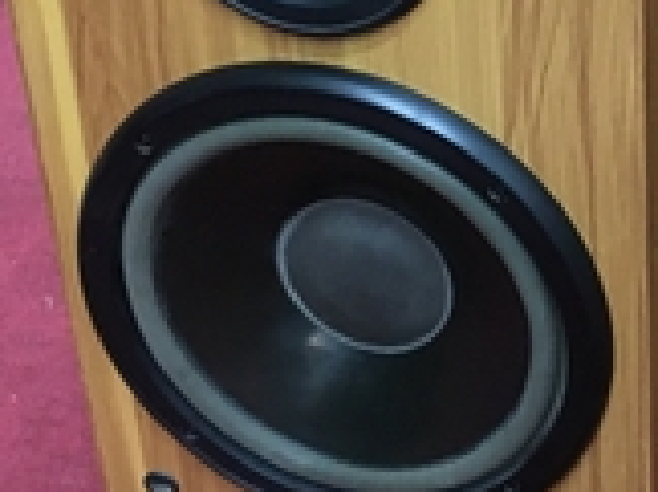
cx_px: 760
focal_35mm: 86
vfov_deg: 16.5
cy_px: -73
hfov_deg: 21.4
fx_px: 1632
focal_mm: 4.15
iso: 250
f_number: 2.2
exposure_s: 1/17
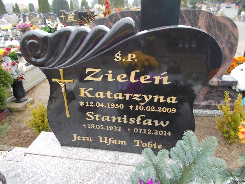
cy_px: 92
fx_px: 184
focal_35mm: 26
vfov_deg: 53.1
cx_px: 122
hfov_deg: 67.3
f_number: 3.2
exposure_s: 1/25
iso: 100
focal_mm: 4.6
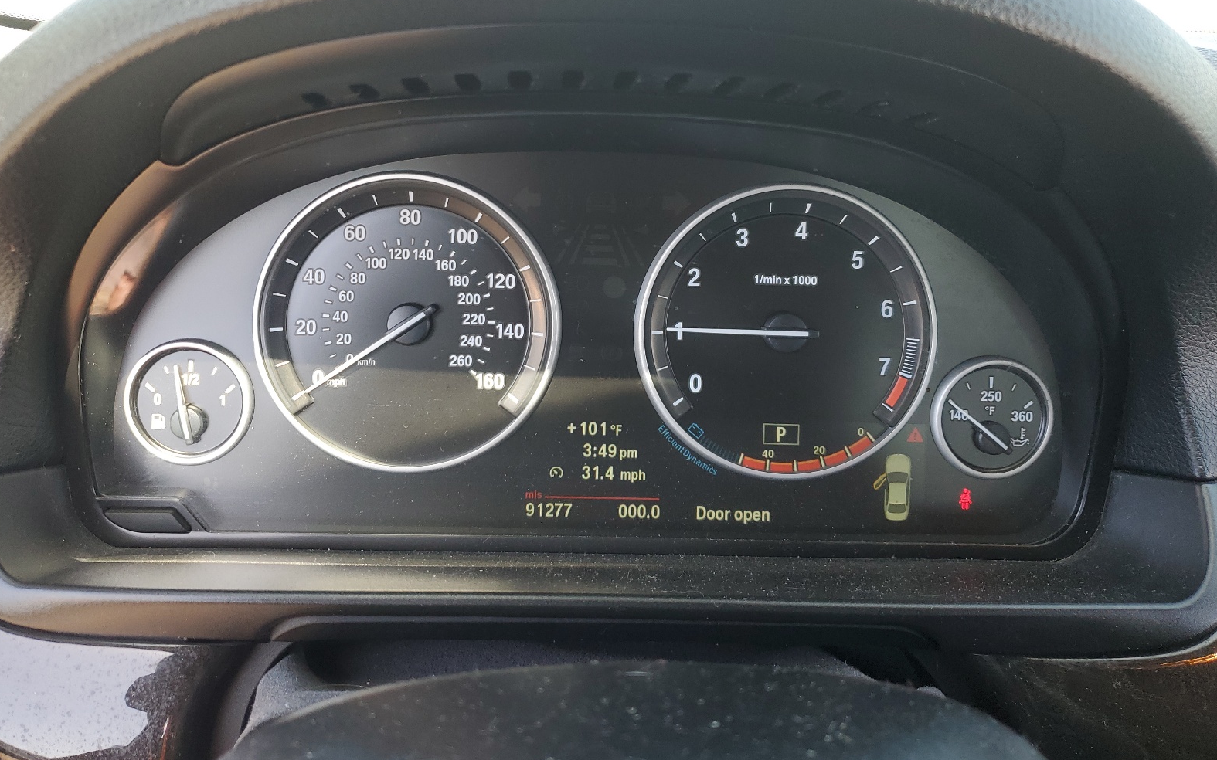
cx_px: 608
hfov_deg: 66.5
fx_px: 929
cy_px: 304
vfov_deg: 44.3
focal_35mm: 28
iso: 50
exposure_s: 1/154
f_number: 1.5
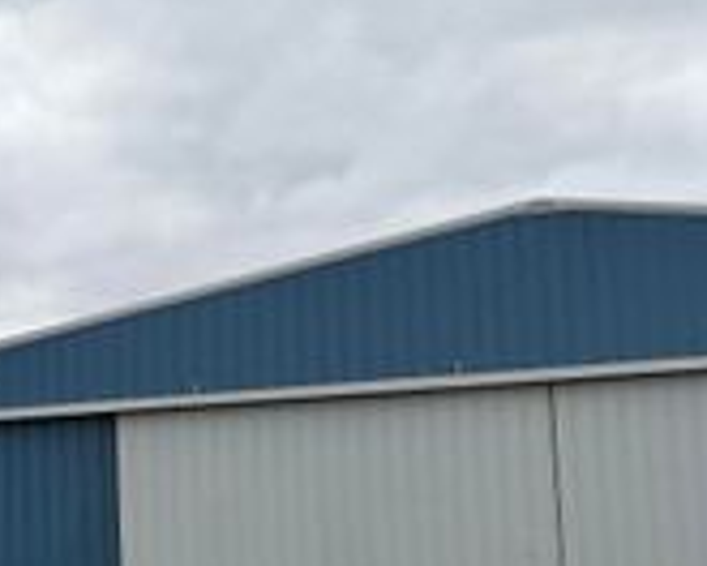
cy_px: 504
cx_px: -129
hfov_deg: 24.4
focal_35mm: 71
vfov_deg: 21.1
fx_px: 1486
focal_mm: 6.76
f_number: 1.78
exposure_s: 1/2053
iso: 80
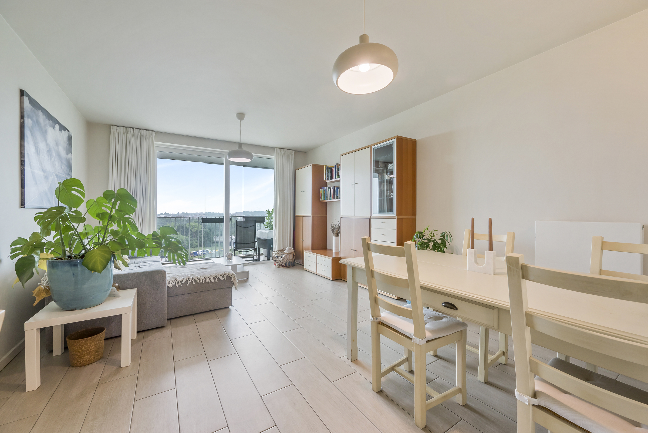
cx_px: 324
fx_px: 252
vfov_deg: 81.3
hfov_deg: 104.2
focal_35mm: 14
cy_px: 216
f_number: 8
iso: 250
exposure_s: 1/8
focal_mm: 14
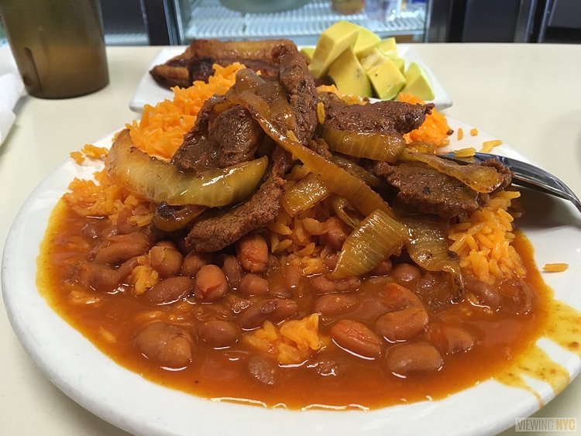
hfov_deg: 61.6
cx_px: 290
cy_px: 218
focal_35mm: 29
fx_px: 487
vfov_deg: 48.3
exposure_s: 1/30
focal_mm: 4.15
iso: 125
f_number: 2.2
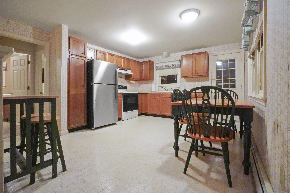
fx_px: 121
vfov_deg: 77.3
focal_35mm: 15
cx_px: 145
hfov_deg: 100.4
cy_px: 96
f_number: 10
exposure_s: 1/30
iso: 20000
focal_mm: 10
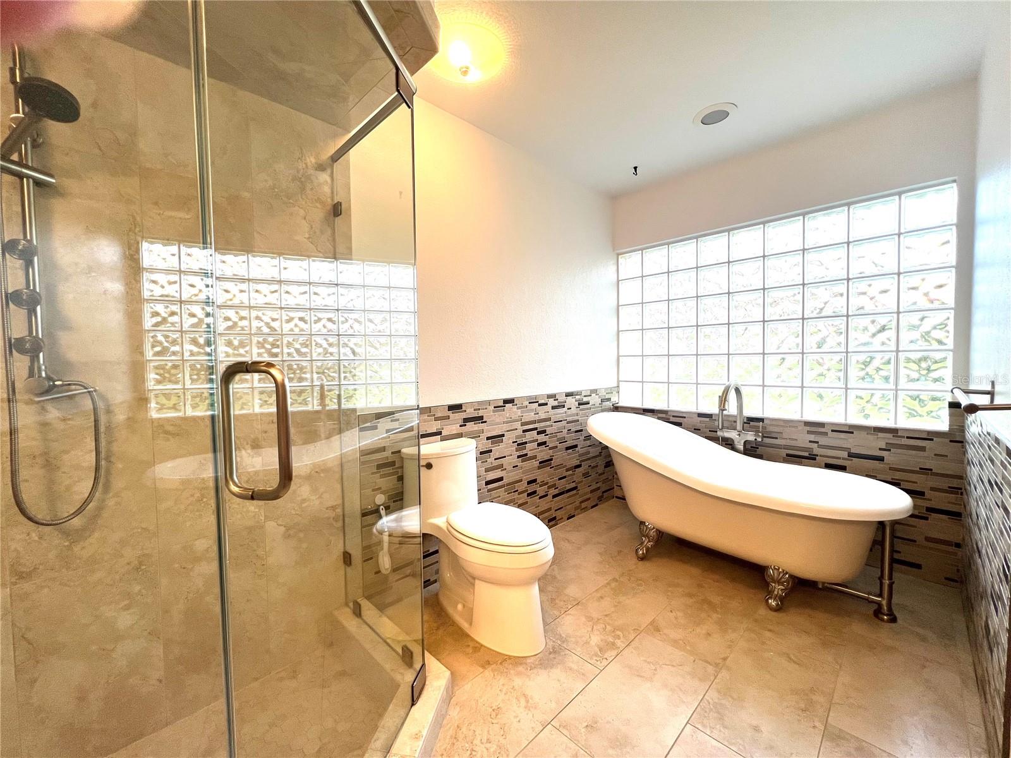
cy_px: 379
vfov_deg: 89.9
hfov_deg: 106.2
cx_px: 506
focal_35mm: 13
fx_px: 380
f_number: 1.8
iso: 64
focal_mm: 1.57
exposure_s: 1/120
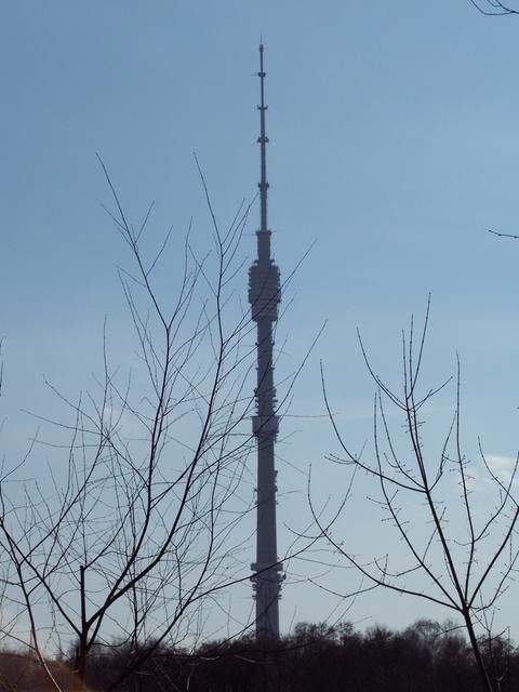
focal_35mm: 117
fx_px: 2339
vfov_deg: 16.8
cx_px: 260
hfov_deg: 12.7
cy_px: 346
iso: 100
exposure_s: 1/1000
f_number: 6.7
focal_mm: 24
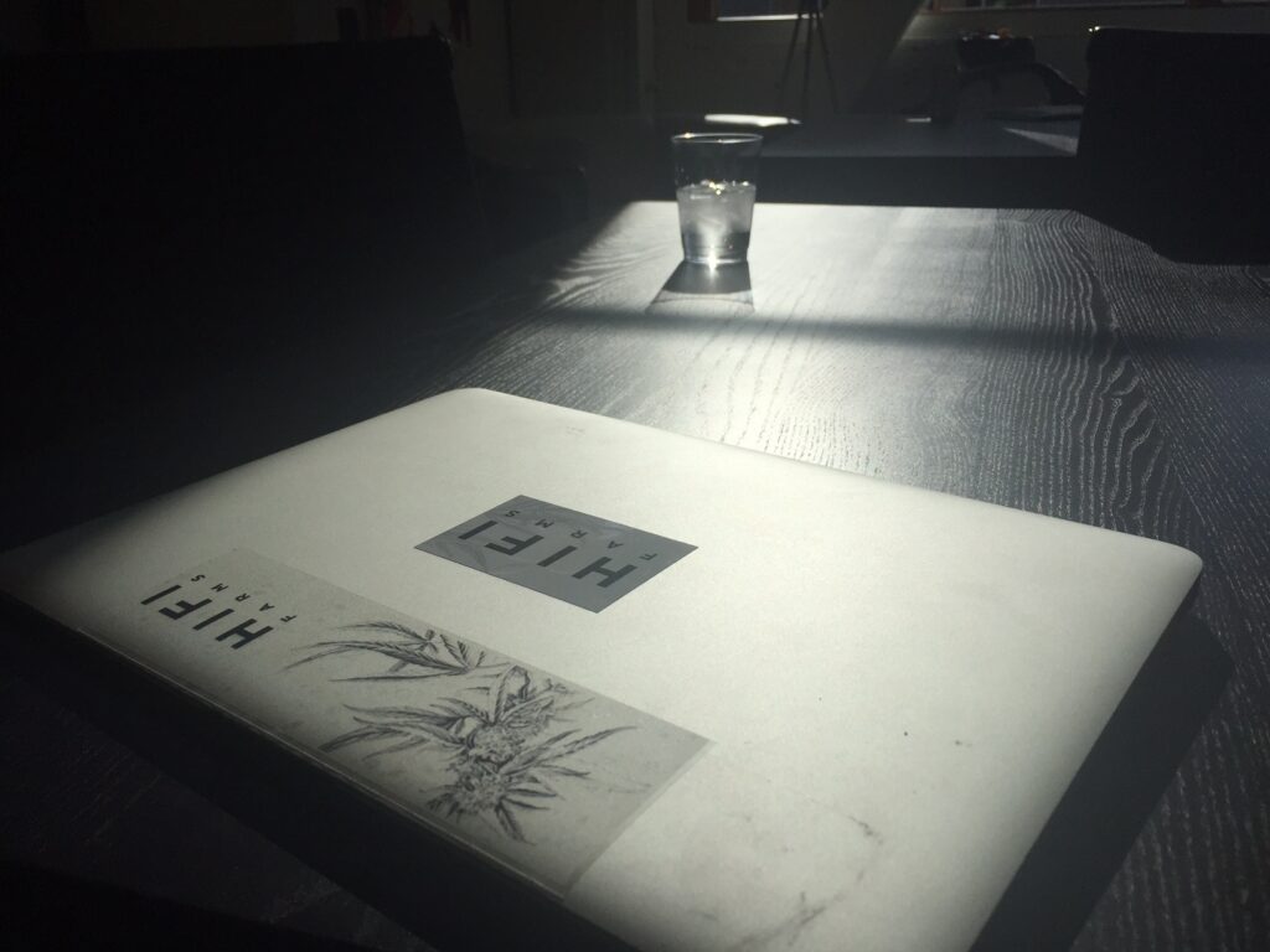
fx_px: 1064
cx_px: 635
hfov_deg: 61.7
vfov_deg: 48.2
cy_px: 476
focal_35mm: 29
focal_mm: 4.15
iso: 32
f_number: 2.2
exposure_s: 1/3968
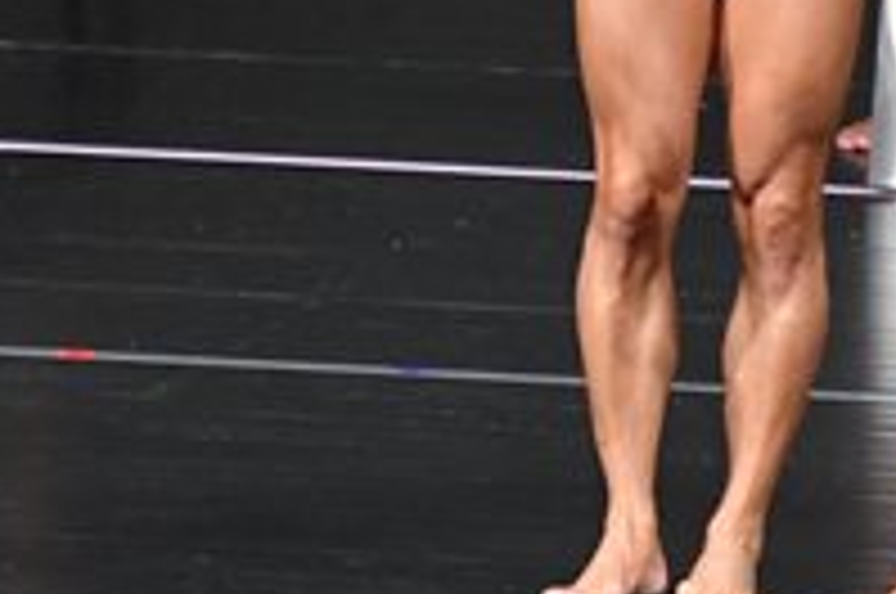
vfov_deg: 1.6
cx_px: 398
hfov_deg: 2.4
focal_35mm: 877
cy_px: 54
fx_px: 21792
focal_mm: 150
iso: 5000
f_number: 5.6
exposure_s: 1/400
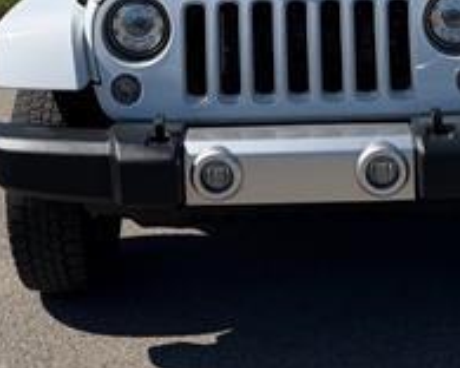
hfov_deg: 24.7
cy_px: -5
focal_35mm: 77
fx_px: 1048
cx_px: 276
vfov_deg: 19.3
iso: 80
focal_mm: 6.76
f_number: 1.78
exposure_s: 1/6173
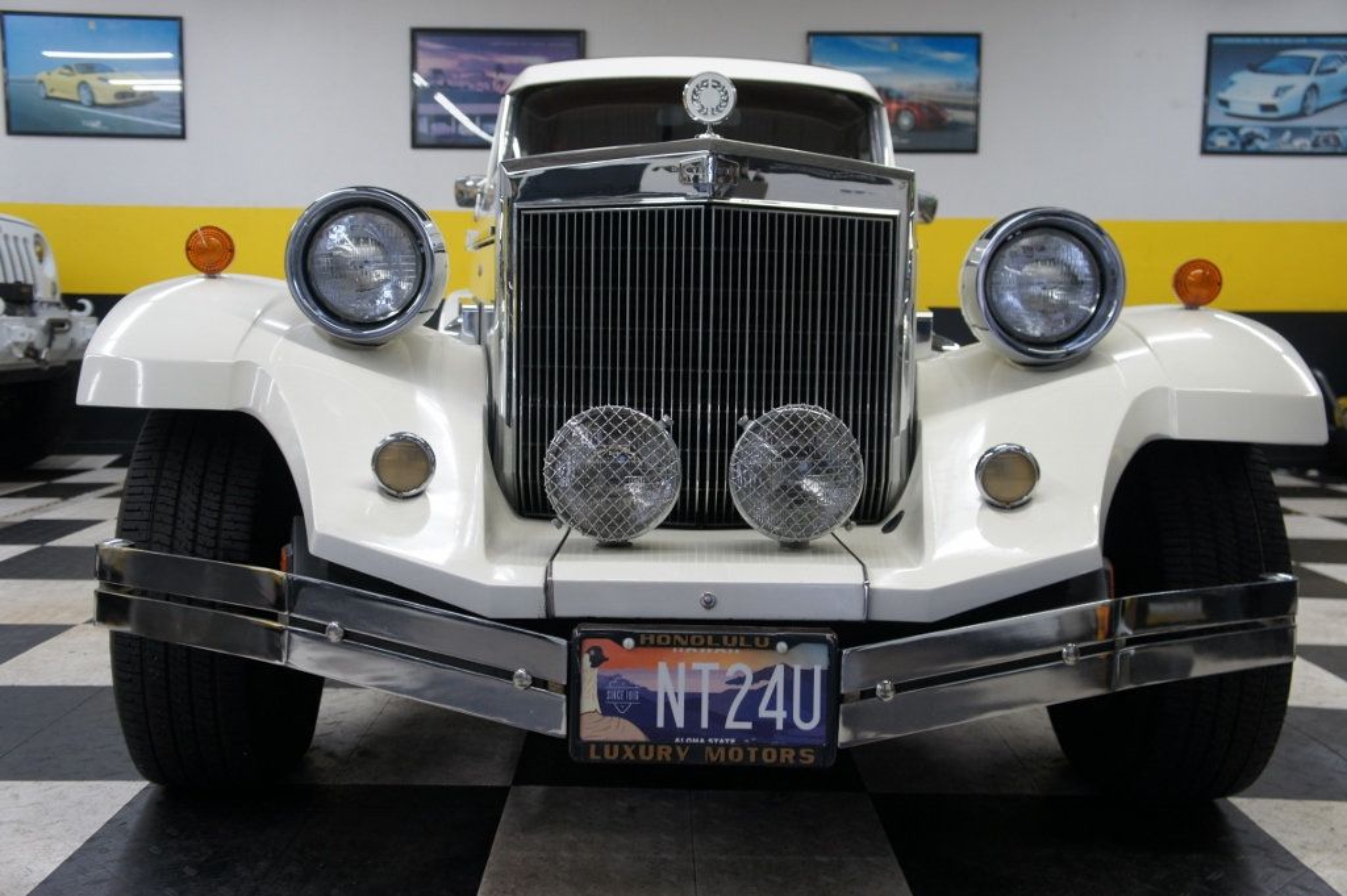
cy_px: 448
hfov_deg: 51.3
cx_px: 674
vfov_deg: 35.4
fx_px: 1402
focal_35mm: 38
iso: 250
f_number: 4
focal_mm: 25
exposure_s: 1/40
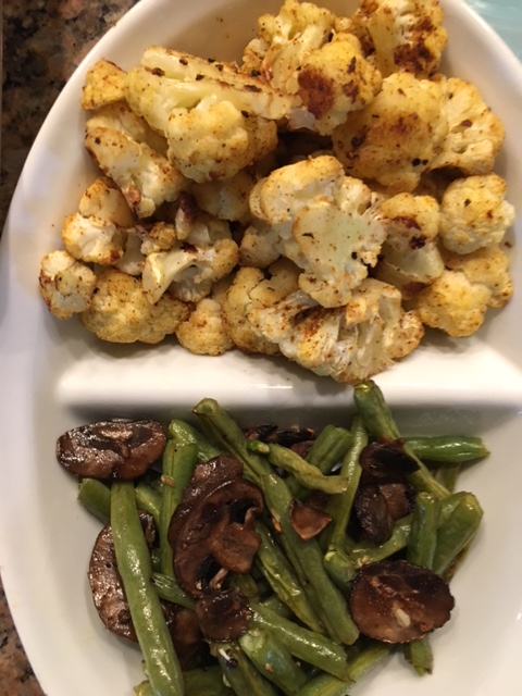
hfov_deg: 48.2
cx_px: 261
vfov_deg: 61.7
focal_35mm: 29
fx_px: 583
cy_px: 348
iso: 200
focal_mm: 4.15
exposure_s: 1/24
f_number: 2.2
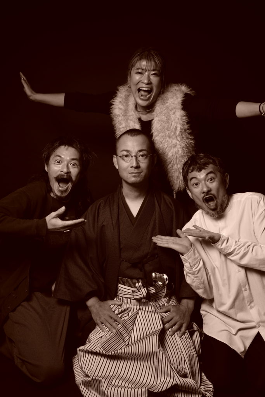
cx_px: 132
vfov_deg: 45.4
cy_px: 198
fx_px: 475
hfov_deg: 31.2
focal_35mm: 43
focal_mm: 43
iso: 1000
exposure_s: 1/125
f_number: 9
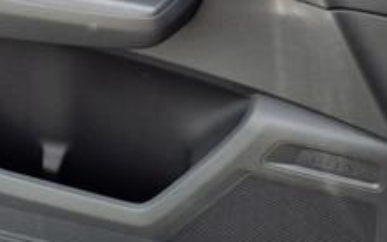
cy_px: -112
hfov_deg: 24.2
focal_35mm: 83
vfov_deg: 14.7
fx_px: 875
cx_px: 40
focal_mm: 3.58
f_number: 1.9
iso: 40
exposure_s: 1/345
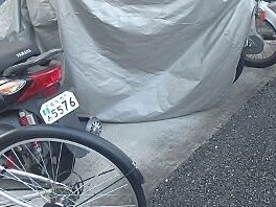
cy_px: -41
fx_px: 407
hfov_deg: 36.5
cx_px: 212
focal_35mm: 51
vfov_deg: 25.6
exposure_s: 1/30
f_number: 3.5
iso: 250
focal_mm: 3.7
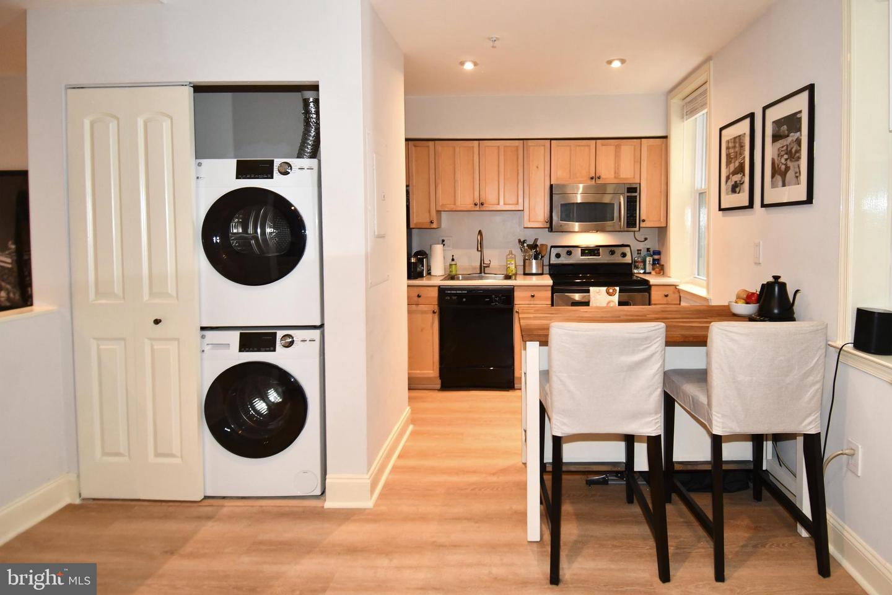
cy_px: 298
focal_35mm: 18
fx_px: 446
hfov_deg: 90.0
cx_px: 446
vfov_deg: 67.4
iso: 1100
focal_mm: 12
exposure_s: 1/60
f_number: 4
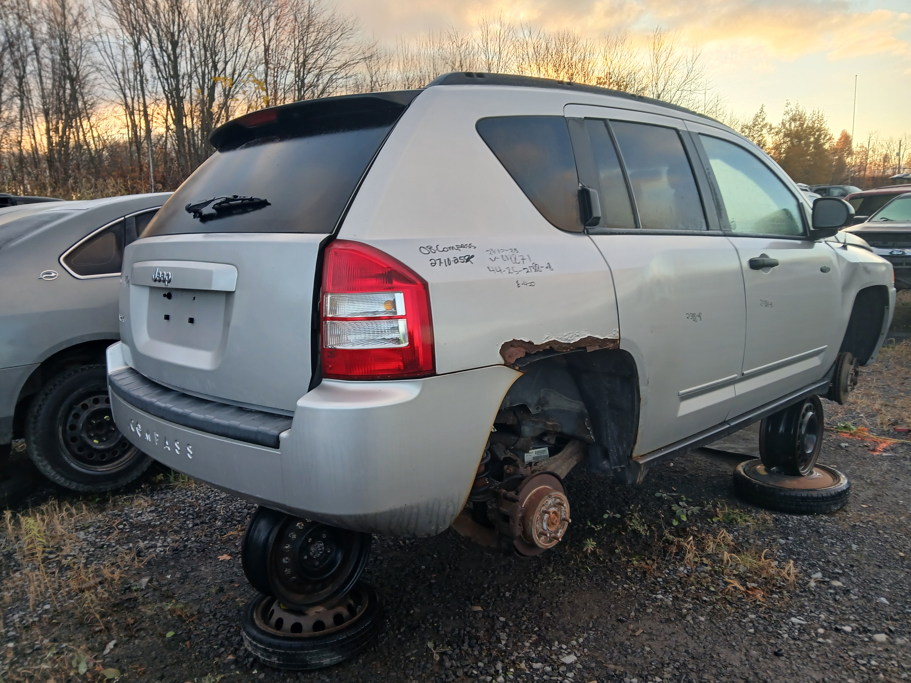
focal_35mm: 26
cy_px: 342
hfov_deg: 67.3
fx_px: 684
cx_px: 456
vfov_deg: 53.1
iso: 32
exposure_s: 1/60
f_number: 1.8
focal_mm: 3.98
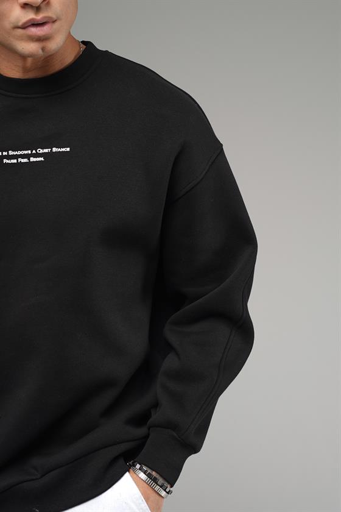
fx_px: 1122
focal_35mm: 79
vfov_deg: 25.7
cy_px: 256
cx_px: 170
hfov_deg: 17.3
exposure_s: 1/160
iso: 64
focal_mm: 53
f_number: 5.6
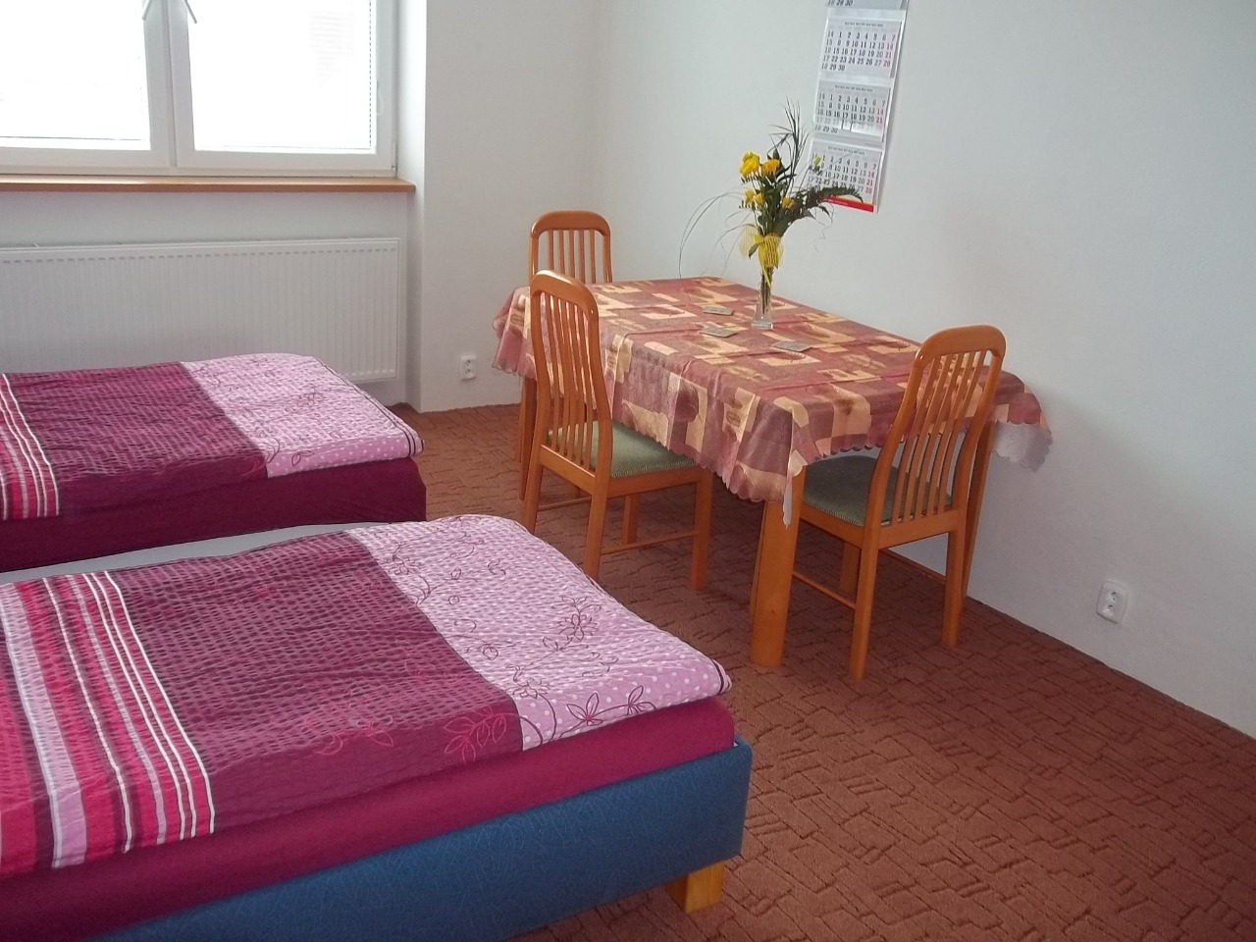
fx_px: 1161
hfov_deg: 56.8
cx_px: 628
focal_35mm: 32
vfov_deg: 44.2
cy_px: 471
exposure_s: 1/40
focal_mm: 5.7
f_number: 2.9
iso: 160
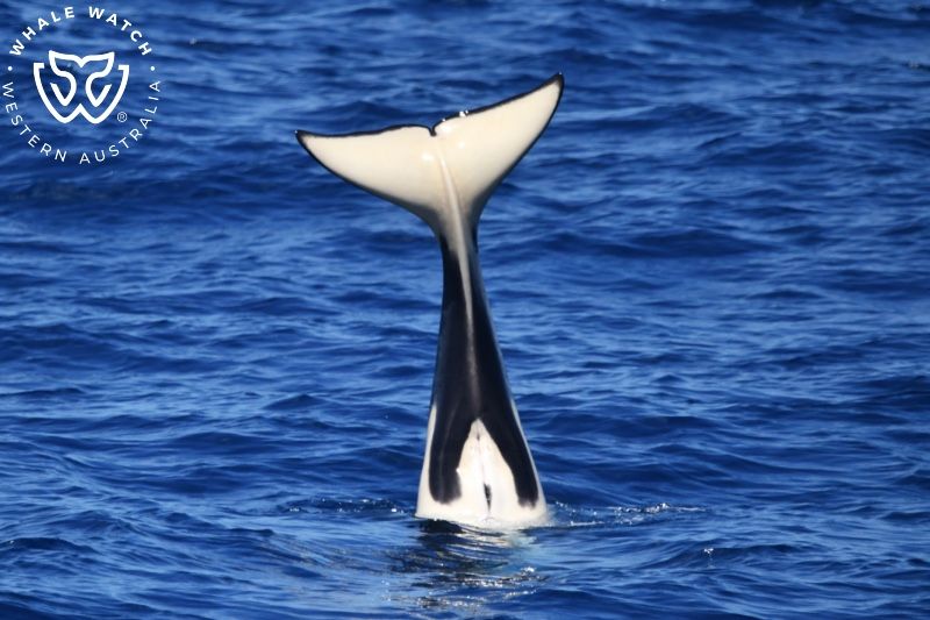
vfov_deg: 2.7
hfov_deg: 4.1
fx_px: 12913
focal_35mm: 500
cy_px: 310
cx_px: 465
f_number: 6.3
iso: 1100
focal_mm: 500
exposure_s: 1/8000
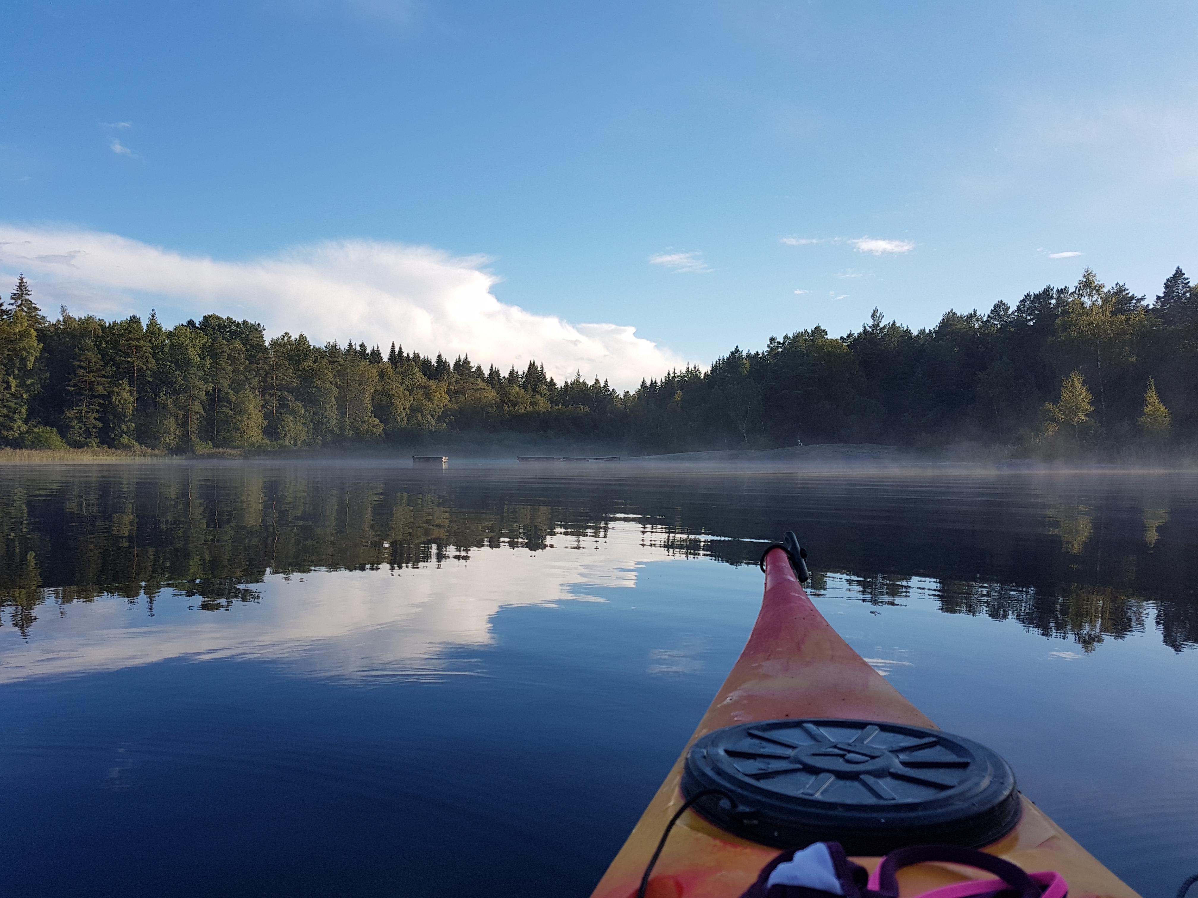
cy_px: 449
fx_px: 900
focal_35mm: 26
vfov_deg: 53.1
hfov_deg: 67.3
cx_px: 599
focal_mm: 4.2
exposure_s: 1/1260
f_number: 1.7
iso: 40
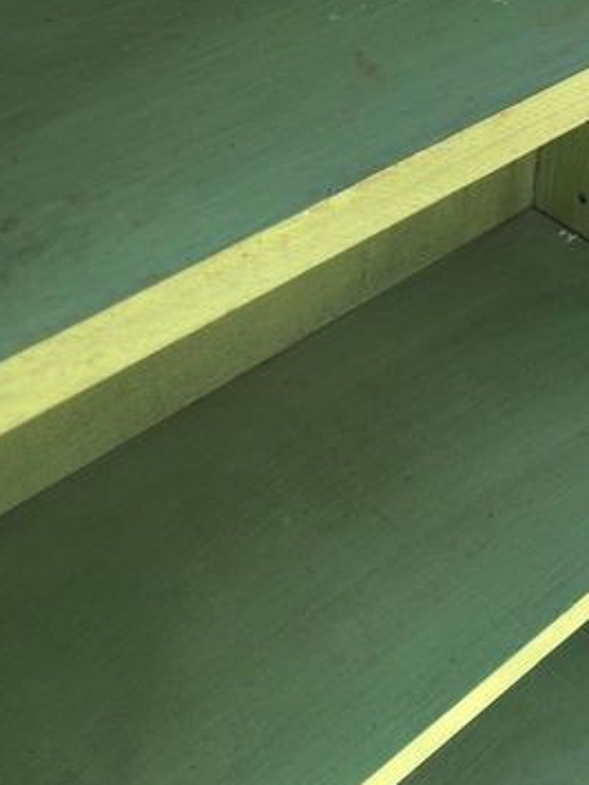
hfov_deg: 25.6
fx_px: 1294
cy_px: 114
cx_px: 334
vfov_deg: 32.5
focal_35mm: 57
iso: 32
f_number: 2.2
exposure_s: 1/131
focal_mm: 4.12
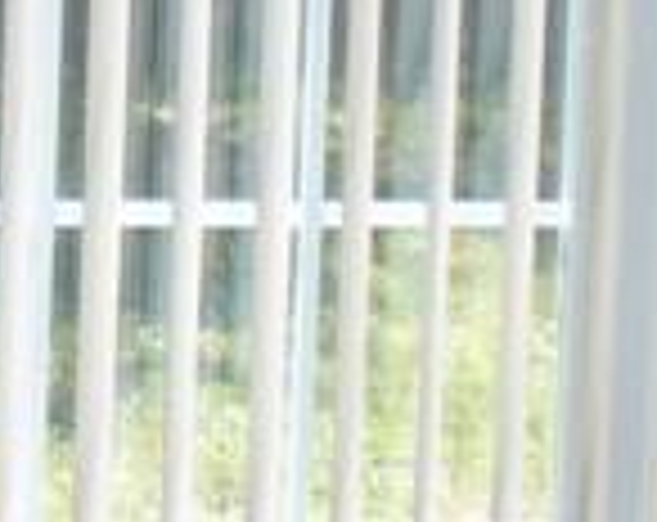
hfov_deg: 7.6
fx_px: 4926
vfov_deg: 6.0
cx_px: -126
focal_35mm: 254
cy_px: -189
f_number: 2.8
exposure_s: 1/320
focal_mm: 6.1
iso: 80
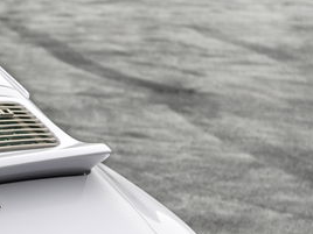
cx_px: -77
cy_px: 295
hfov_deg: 11.3
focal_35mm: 171
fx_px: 1546
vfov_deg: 8.6
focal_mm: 62
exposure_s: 1/40
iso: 64
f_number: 5
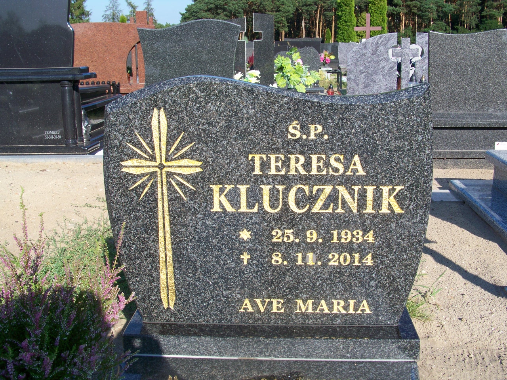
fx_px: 542
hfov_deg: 50.1
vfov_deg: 38.7
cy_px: 190
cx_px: 254
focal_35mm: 37
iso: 64
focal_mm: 6.75
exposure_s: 1/200
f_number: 5.6
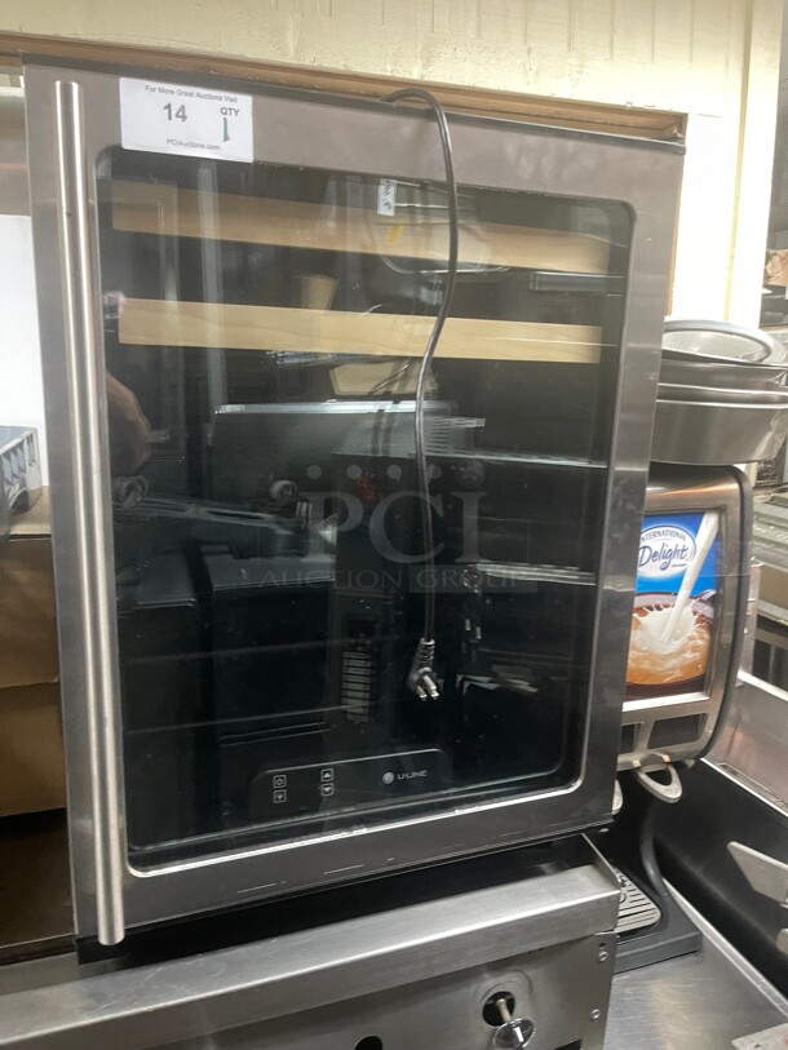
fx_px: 789
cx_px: 394
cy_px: 525
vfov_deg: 67.3
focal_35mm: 26
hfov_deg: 53.1
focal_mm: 5.1
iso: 640
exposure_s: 1/40
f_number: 1.6
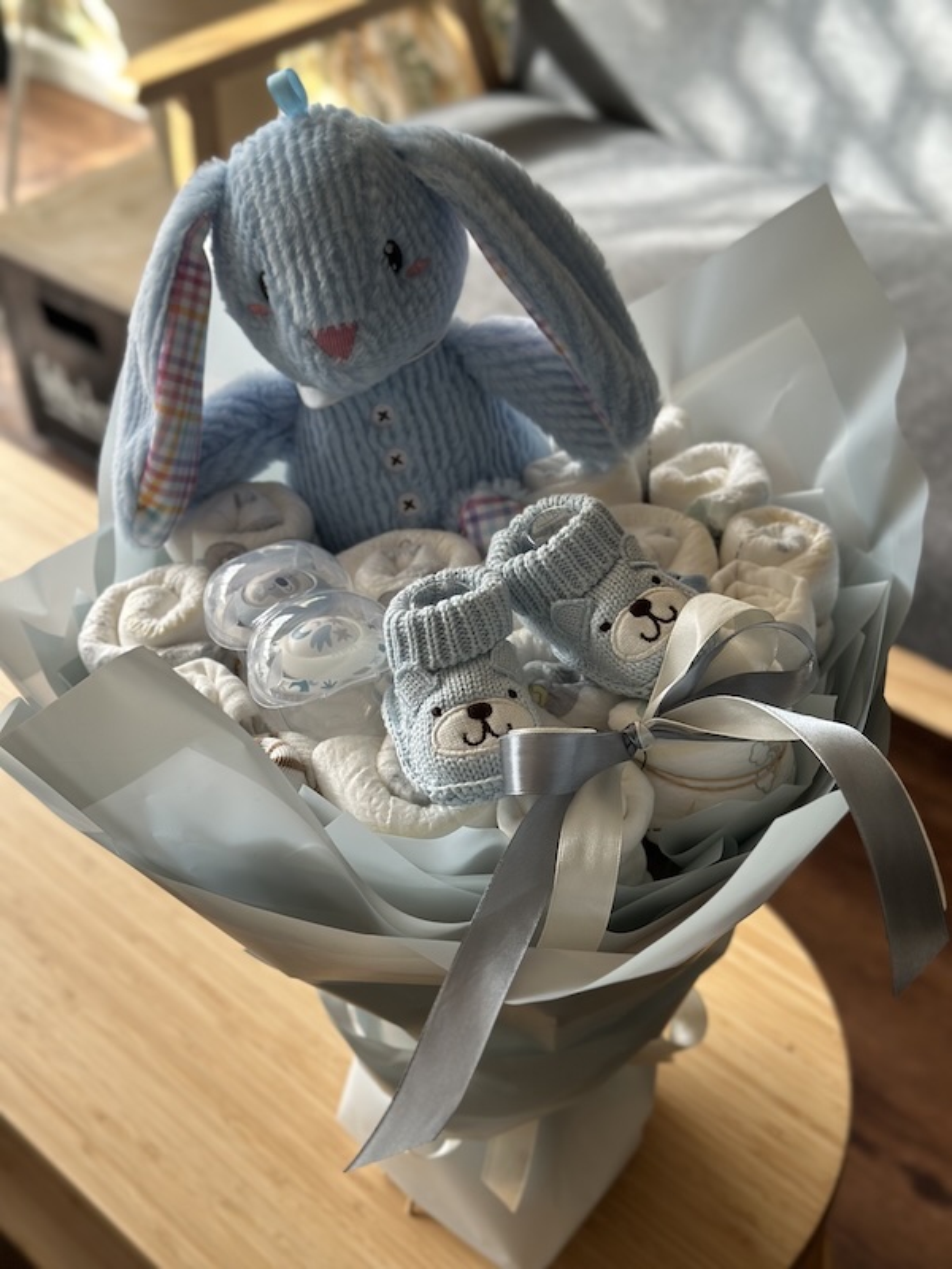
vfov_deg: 39.7
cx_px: 476
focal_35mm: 48
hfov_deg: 30.3
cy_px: 634
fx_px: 1760
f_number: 1.78
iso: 80
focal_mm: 6.86
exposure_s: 1/50
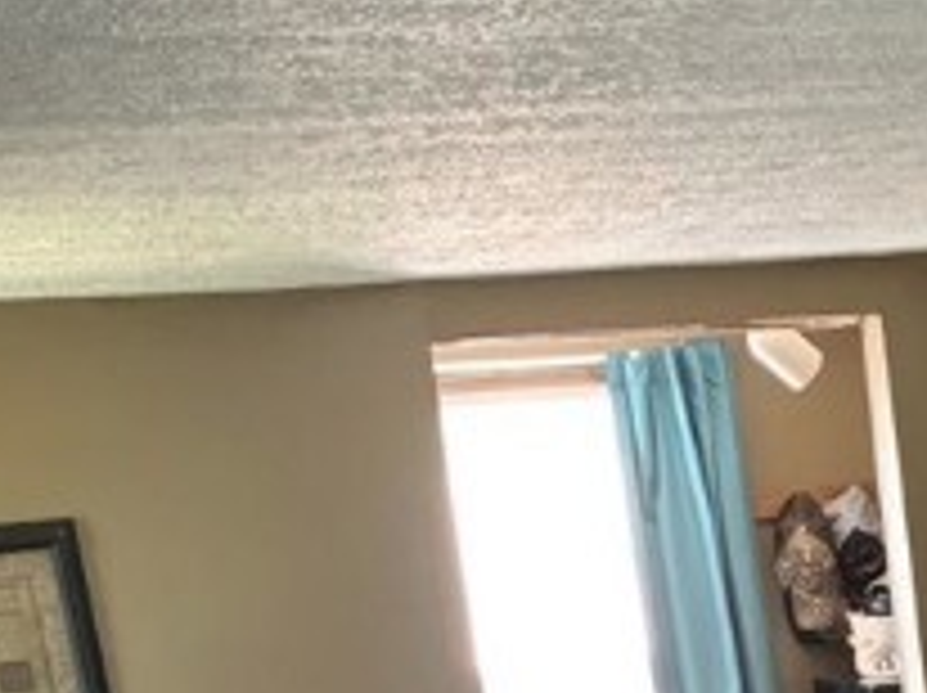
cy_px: 1242
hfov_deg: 19.1
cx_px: 1125
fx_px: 2595
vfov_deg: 13.6
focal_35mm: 97
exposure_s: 1/60
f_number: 1.8
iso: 250
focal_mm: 4.25
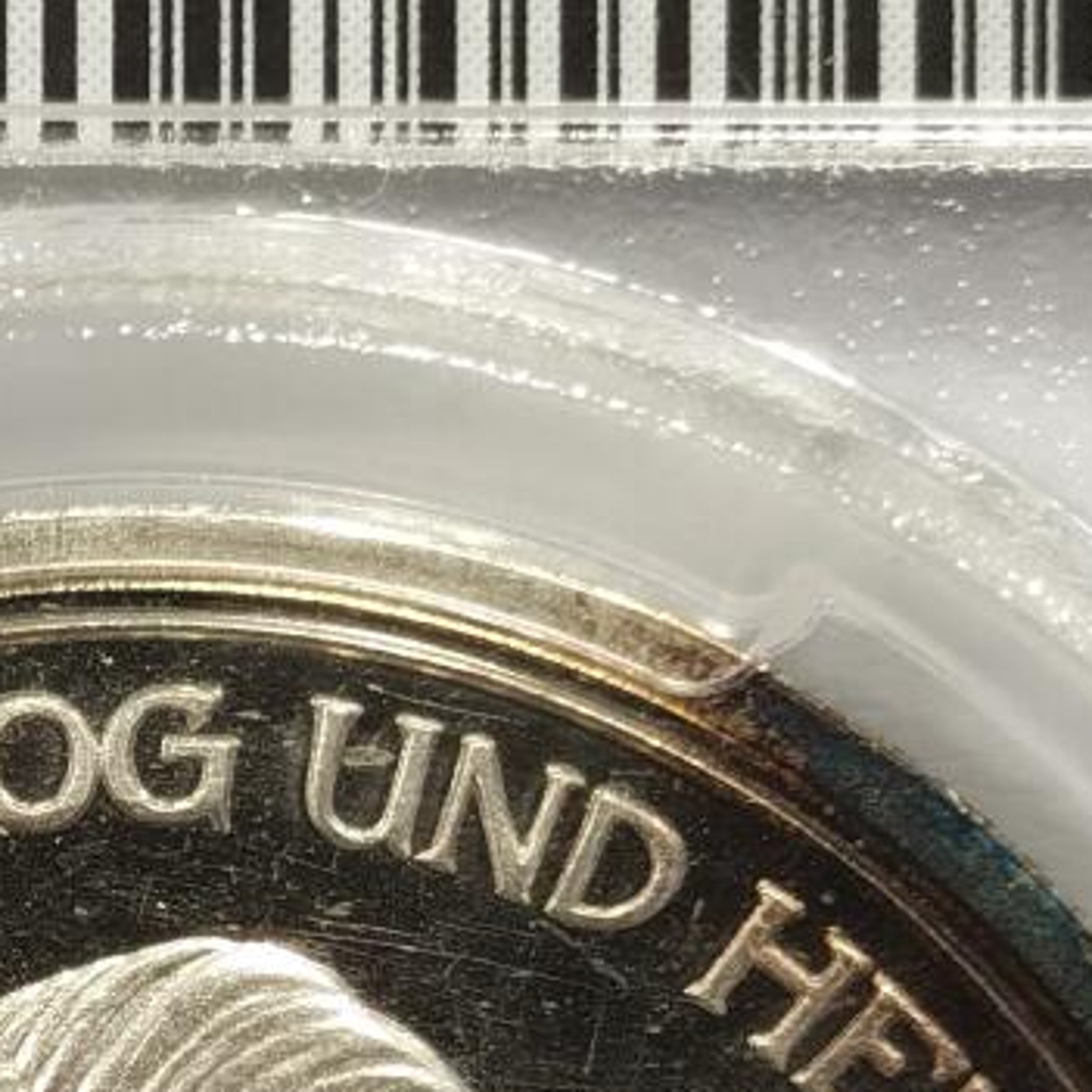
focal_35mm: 245
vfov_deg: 7.1
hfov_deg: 7.1
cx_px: 146
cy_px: 1002
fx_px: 8744
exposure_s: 1/100
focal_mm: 5.56
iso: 125
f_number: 16
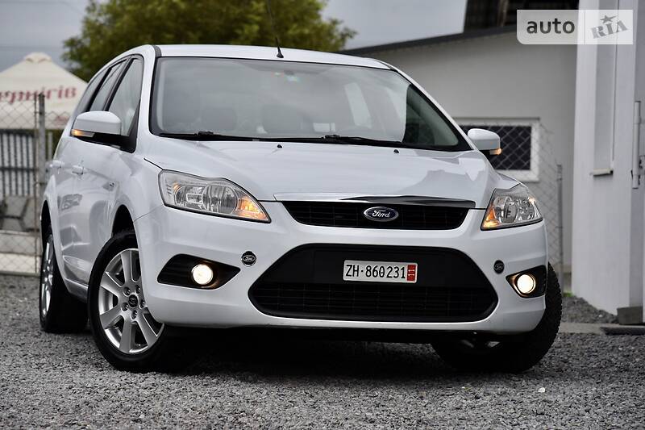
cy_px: 215
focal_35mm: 120
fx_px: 2149
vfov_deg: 11.4
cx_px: 322
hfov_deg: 17.1
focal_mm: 120
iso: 200
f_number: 6.3
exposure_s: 1/640
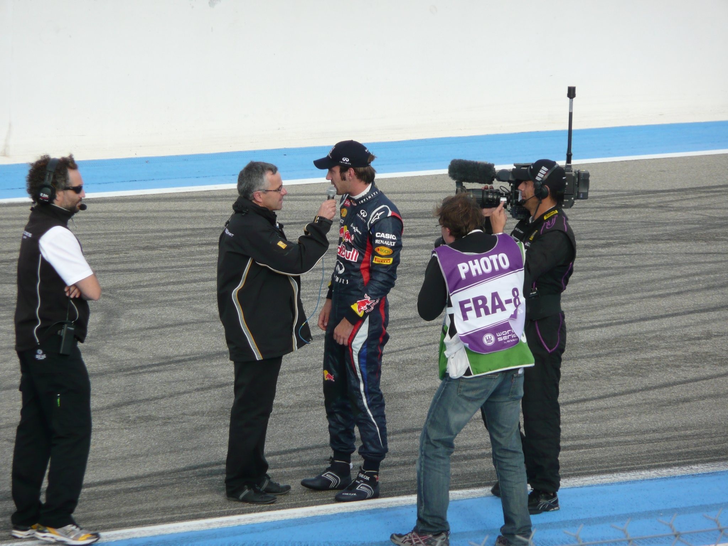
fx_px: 5889
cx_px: 364
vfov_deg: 5.3
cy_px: 273
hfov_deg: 7.1
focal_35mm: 280
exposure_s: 1/250
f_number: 4.9
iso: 100
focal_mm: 46
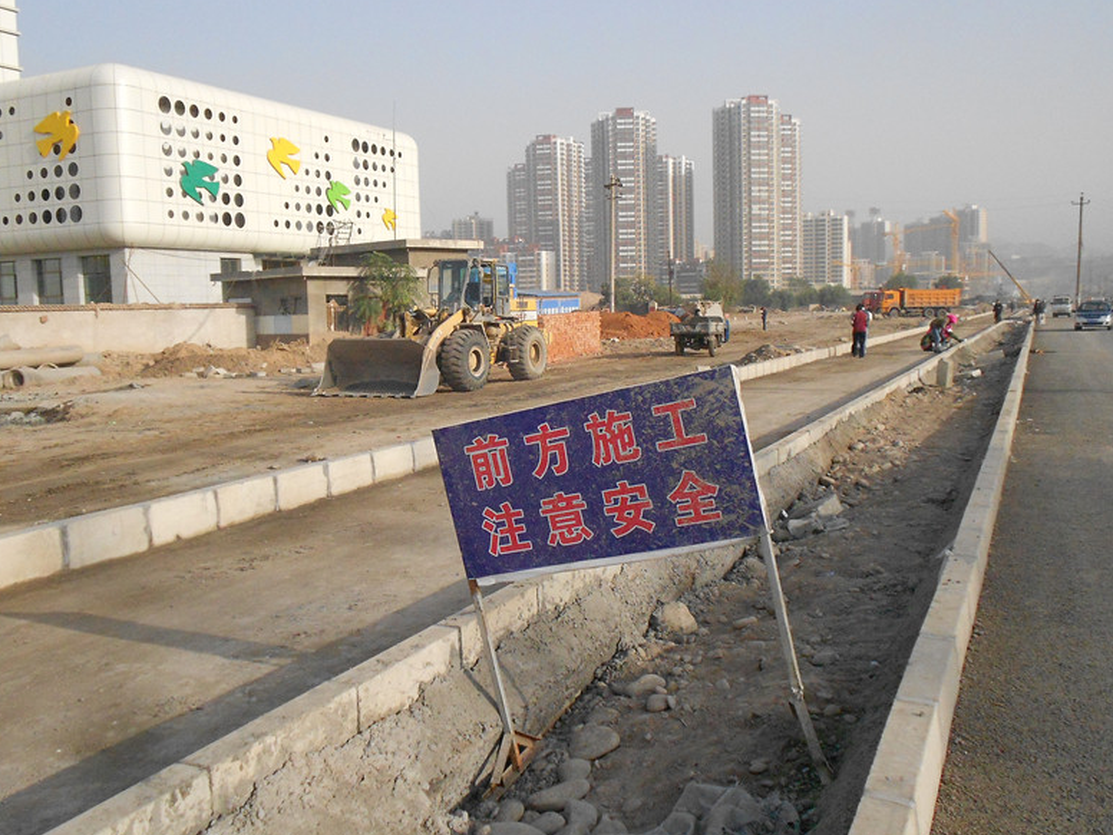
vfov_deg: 42.9
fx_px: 1061
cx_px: 552
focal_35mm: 33
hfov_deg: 55.4
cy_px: 413
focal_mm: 5.8
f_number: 9
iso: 400
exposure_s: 1/400
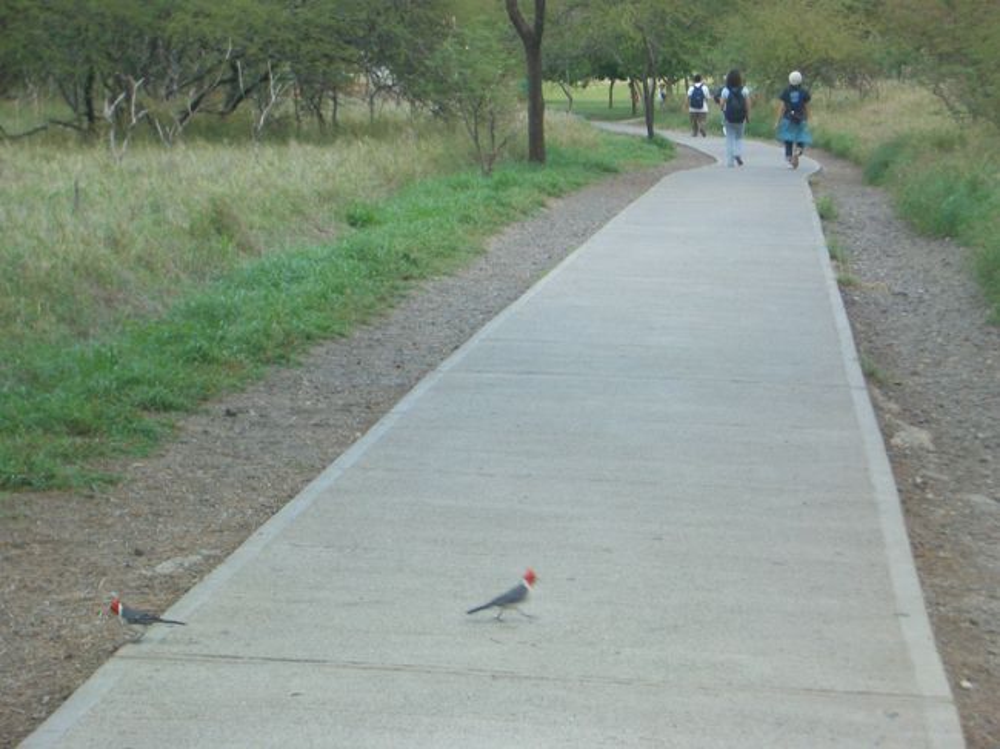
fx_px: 3032
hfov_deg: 18.7
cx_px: 500
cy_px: 374
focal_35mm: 105
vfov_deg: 14.1
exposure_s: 1/60
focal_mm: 17.4
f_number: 4.8
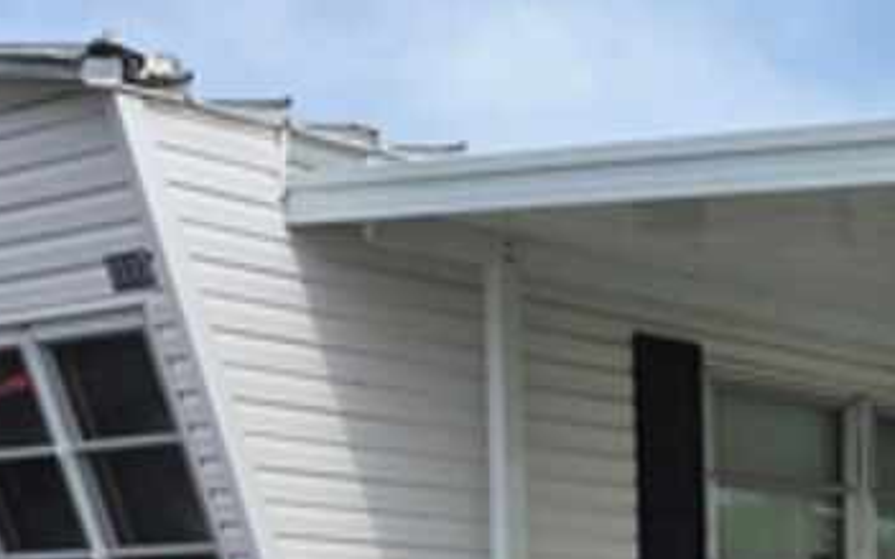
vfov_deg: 13.8
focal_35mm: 89
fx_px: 2170
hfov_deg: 19.5
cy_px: 835
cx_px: 1428
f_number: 1.8
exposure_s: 1/3697
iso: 80
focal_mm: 5.4
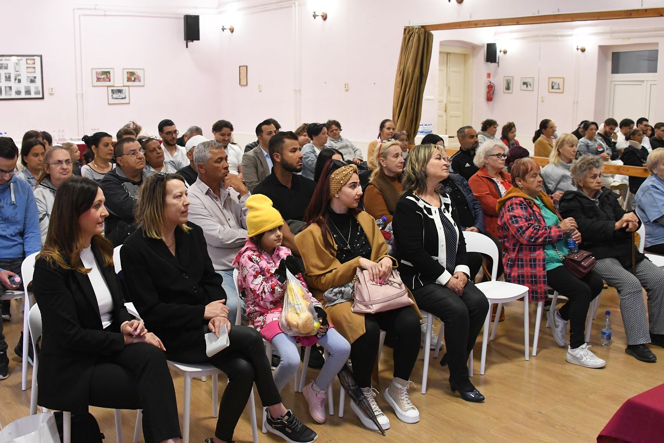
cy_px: 222
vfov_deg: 31.9
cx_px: 332
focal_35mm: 42
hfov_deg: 46.4
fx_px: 775
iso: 5000
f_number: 4.5
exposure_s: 1/80
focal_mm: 28
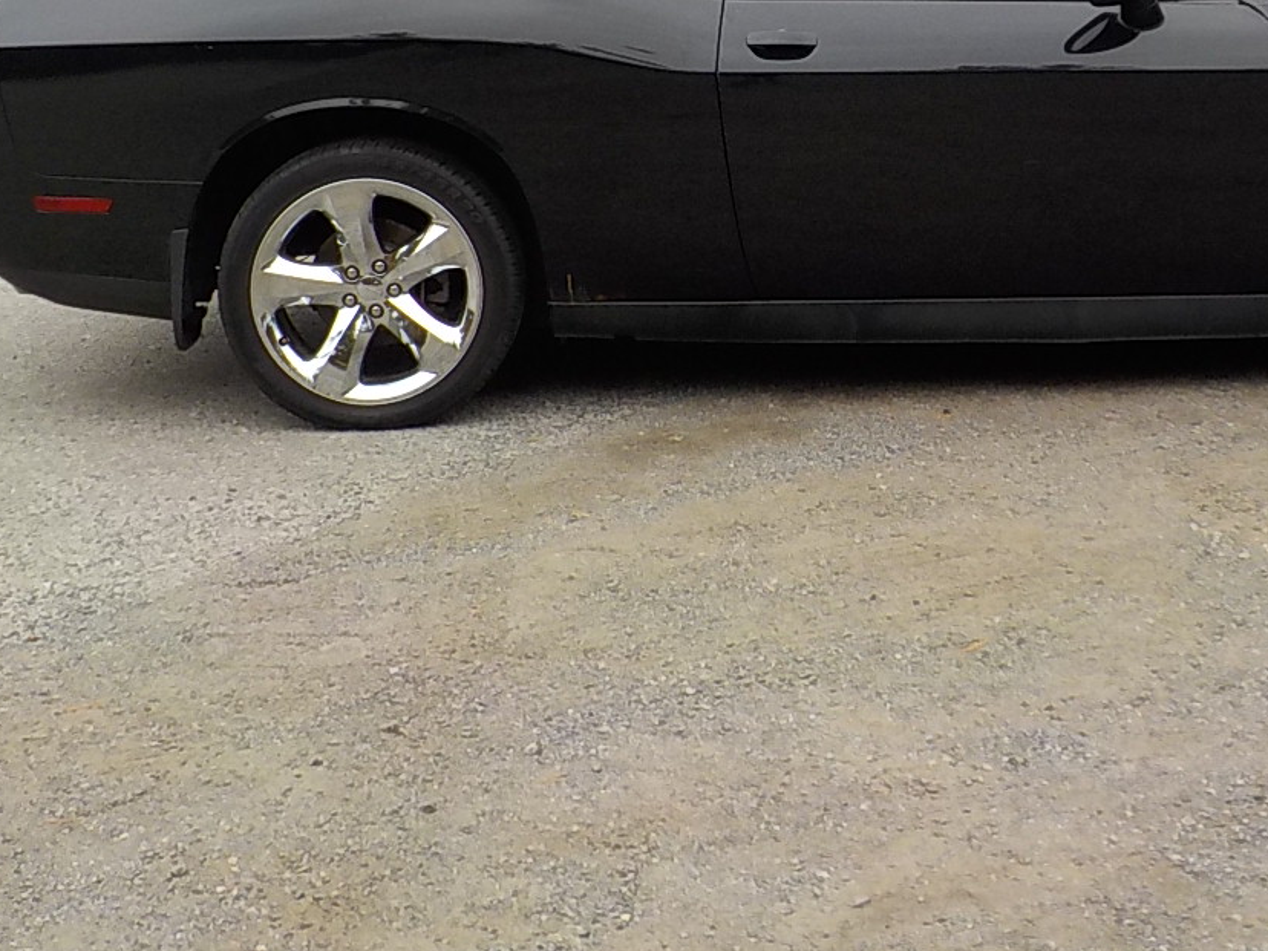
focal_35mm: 58
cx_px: 885
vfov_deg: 24.3
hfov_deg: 32.8
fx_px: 2125
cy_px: 49
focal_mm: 4.1
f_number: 3.3
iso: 125
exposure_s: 1/320
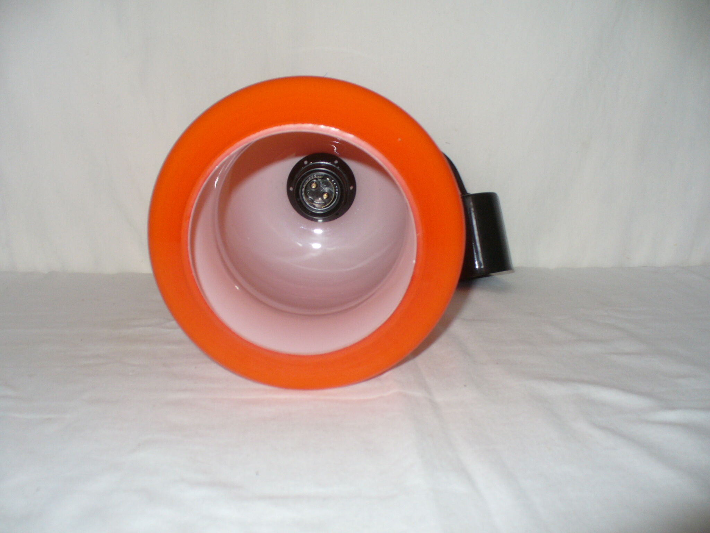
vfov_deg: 38.7
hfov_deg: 50.1
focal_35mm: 37
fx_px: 759
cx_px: 355
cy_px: 266
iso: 100
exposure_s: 1/30
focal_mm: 6.1
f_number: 2.8
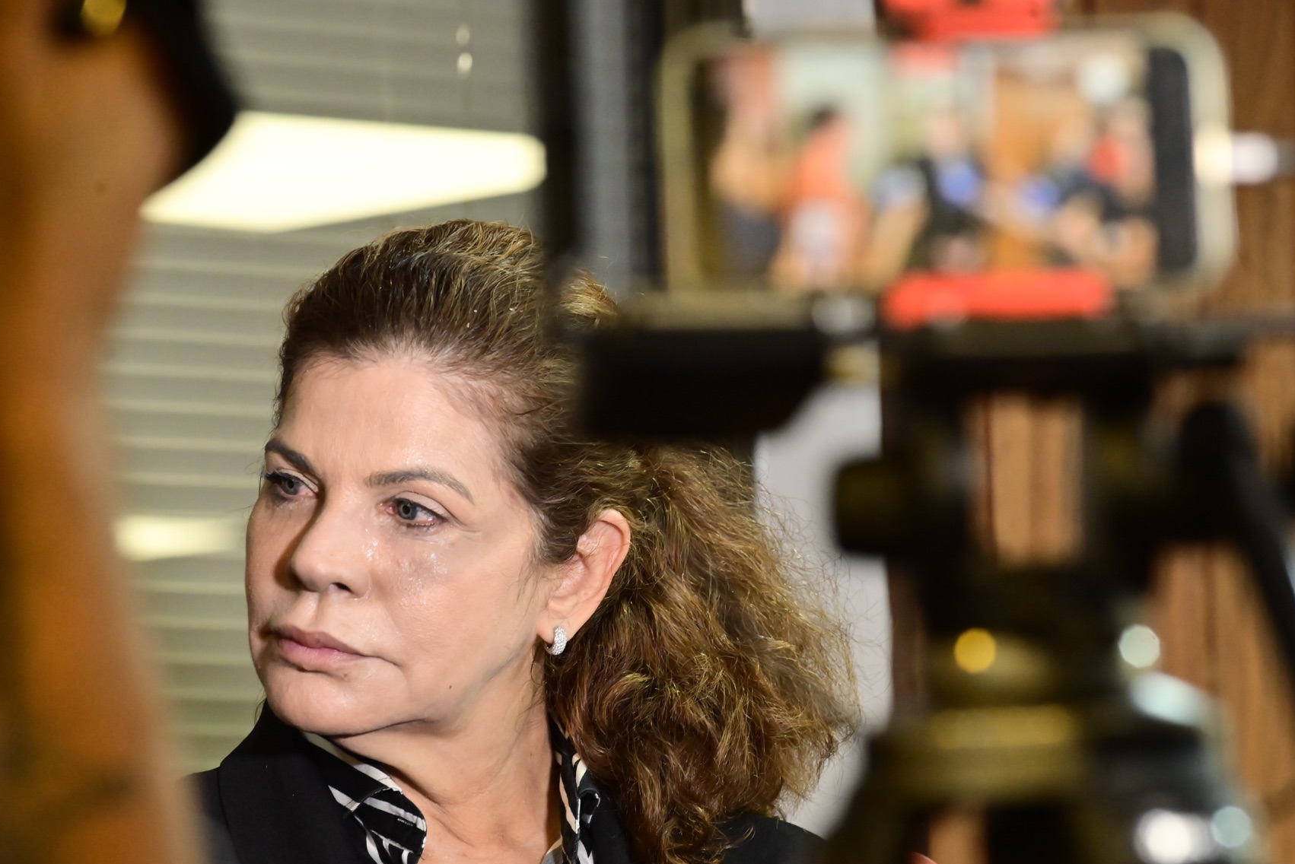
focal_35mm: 235
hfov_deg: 8.8
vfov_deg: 5.9
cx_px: 712
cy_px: 434
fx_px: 8456
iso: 5000
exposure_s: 1/100
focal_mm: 200
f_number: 10
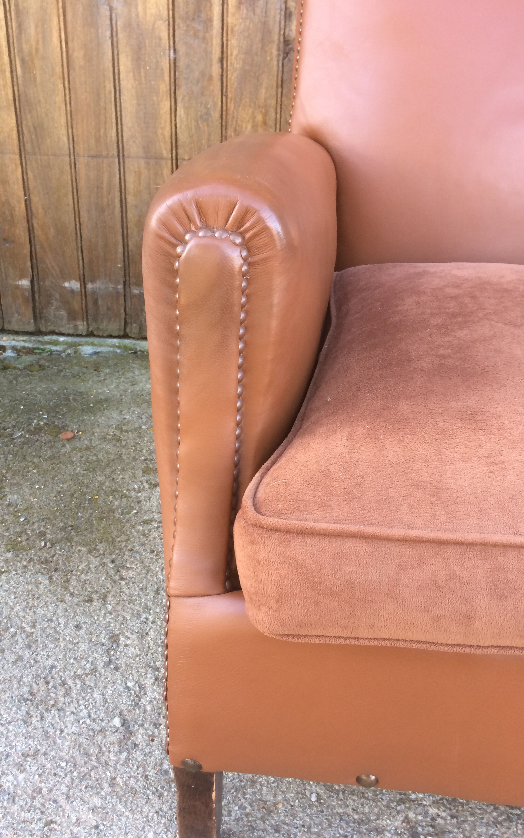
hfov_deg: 40.6
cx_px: 237
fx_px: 708
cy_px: 419
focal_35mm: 31
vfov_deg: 61.2
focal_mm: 4.15
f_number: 2.2
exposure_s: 1/33
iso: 32
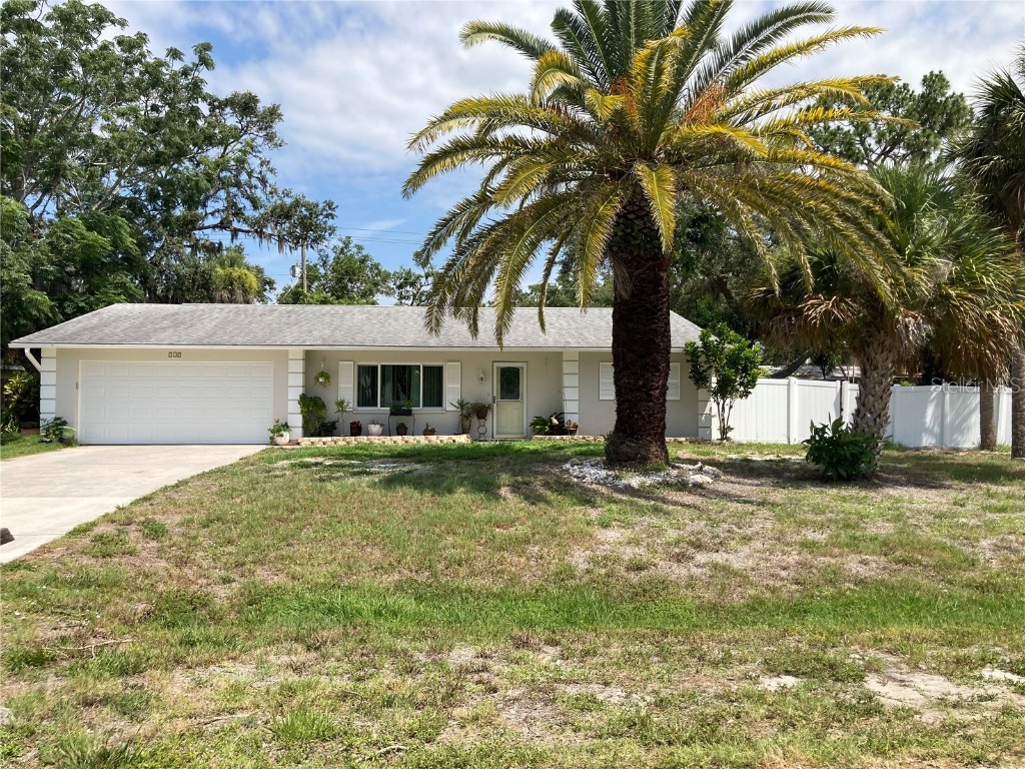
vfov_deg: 49.7
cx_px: 512
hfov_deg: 63.4
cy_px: 384
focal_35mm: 28
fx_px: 829
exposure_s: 1/2088
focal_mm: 3.99
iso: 20
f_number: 1.8
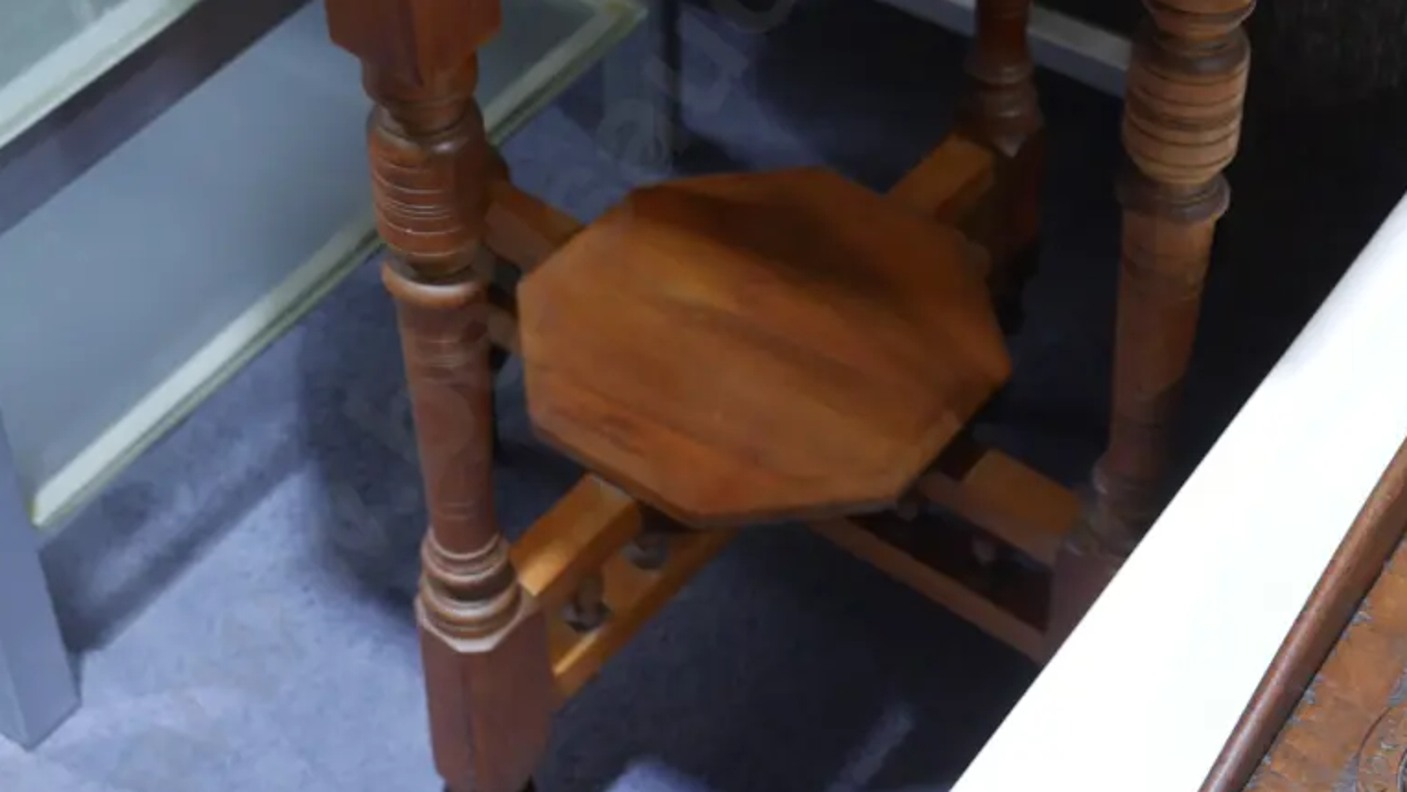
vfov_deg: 16.3
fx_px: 2724
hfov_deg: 29.0
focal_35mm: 73
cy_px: 52
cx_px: 704
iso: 1000
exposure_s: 1/60
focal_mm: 25
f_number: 5.3
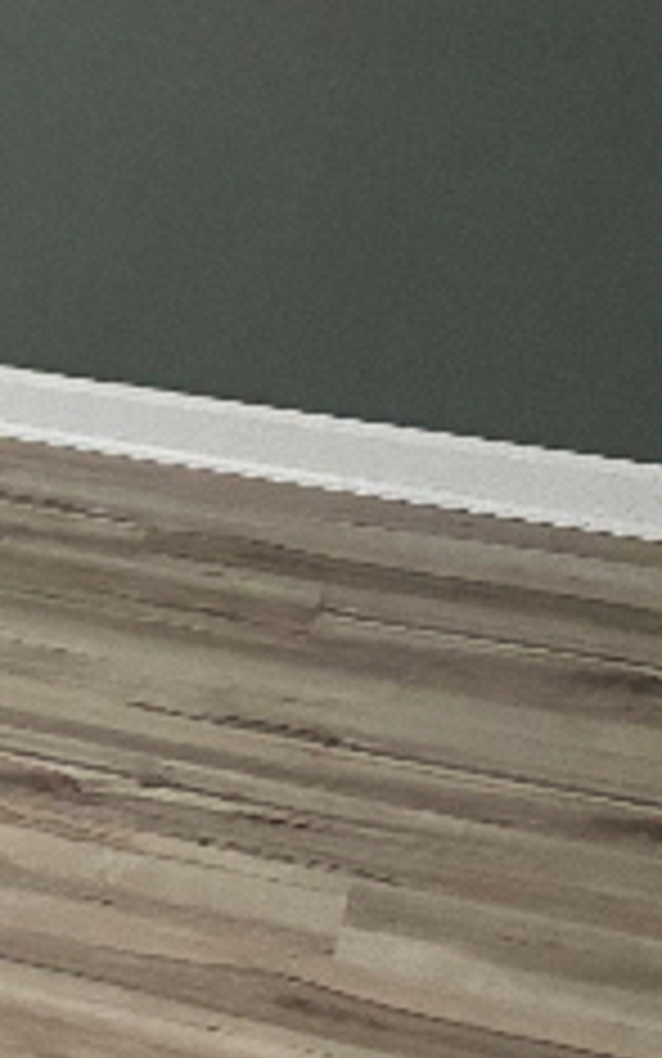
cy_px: -401
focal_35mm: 120
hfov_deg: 8.4
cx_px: -1594
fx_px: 3462
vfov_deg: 16.3
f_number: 1.6
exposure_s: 1/60
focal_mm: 5.96
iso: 500
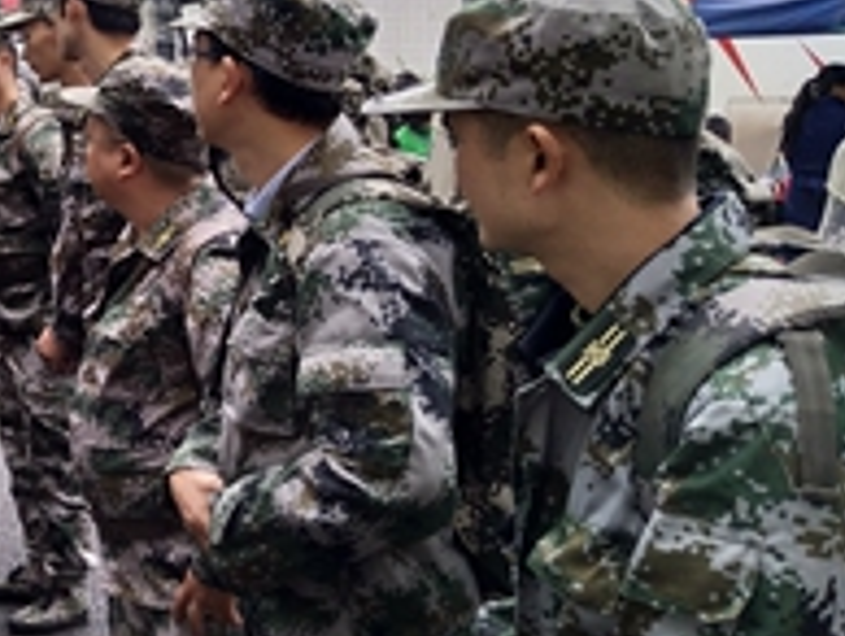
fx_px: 1638
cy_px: 237
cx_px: -226
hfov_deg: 25.3
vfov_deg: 21.9
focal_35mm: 67
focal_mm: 3.88
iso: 100
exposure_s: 1/942
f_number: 2
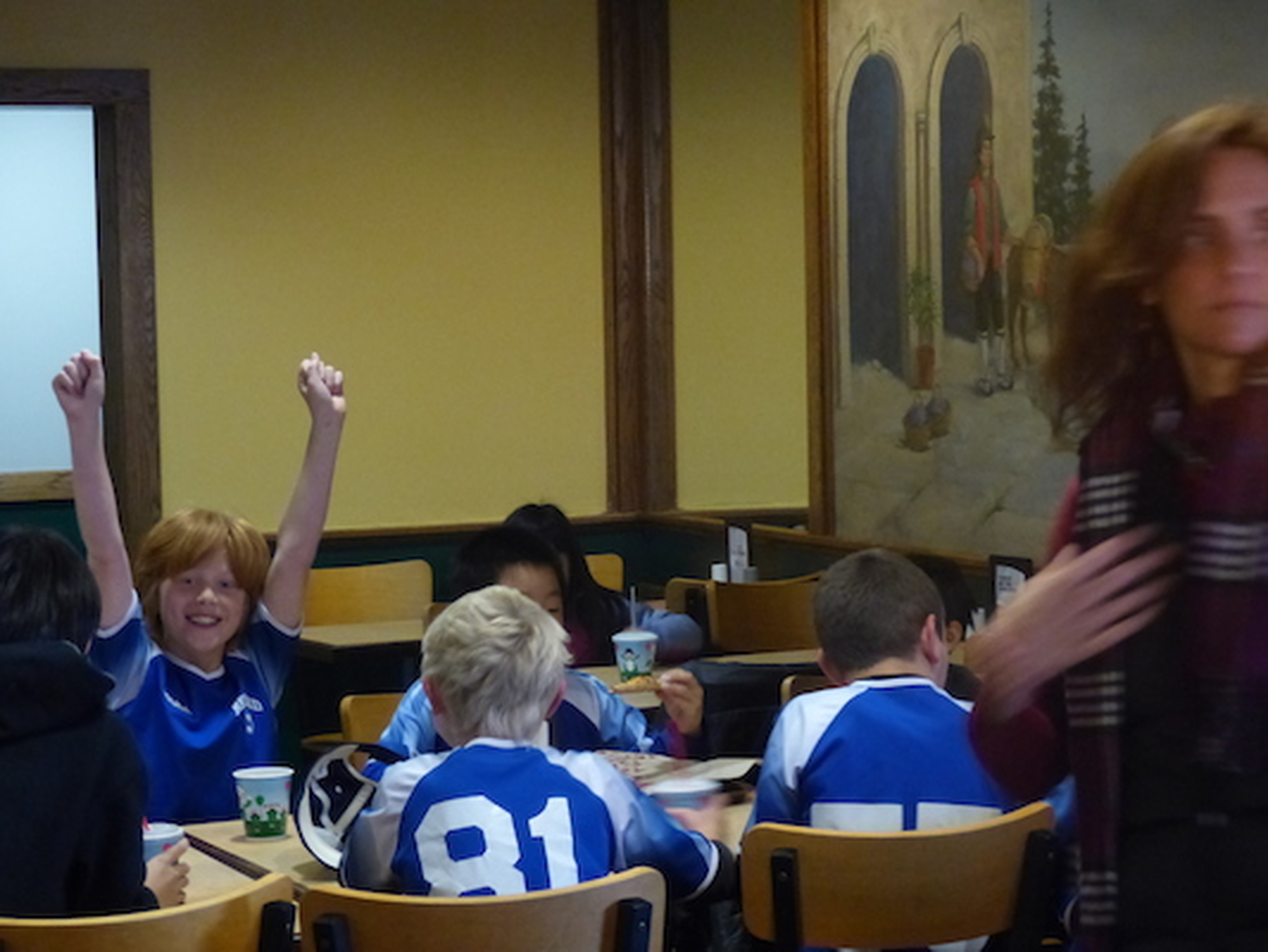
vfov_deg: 16.6
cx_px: 634
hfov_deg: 22.0
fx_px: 3261
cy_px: 476
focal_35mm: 89
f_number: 2.8
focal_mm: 16
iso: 800
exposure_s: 1/15
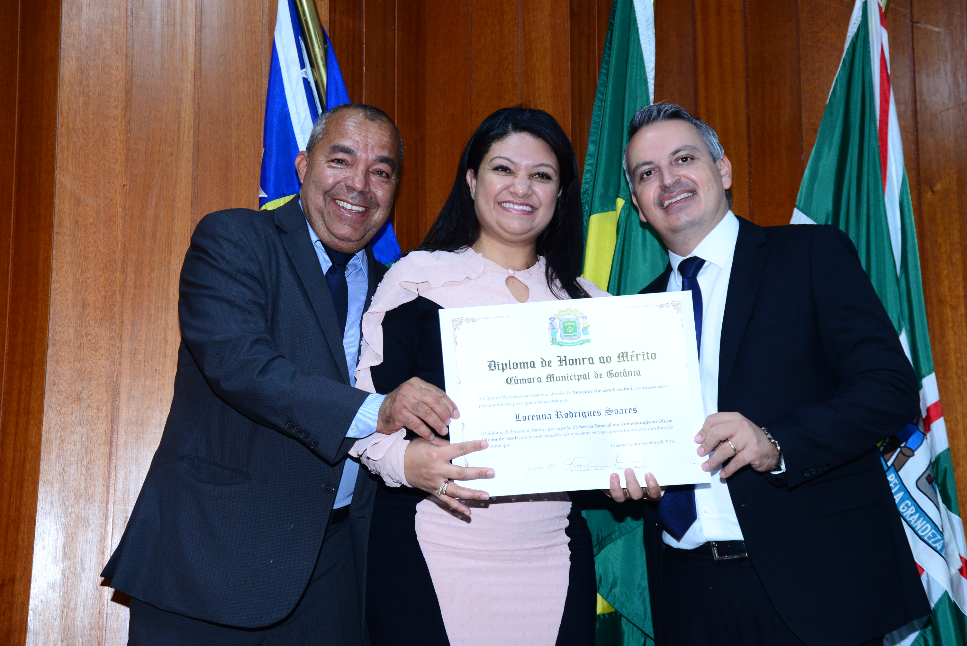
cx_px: 484
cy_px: 323
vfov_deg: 23.4
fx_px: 1558
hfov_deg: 34.5
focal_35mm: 58
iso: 2000
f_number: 5.6
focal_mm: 58
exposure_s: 1/60
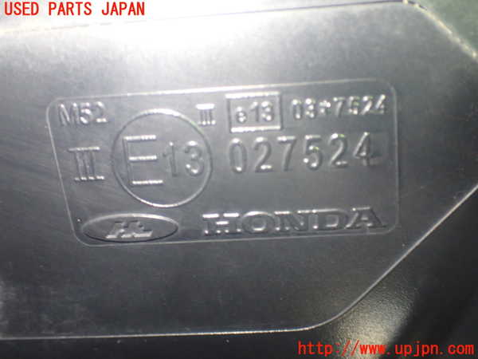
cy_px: 180
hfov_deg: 45.8
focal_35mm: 41
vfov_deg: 35.1
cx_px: 239
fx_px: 566
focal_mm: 7.31
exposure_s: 1/30
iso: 800
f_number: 2.8
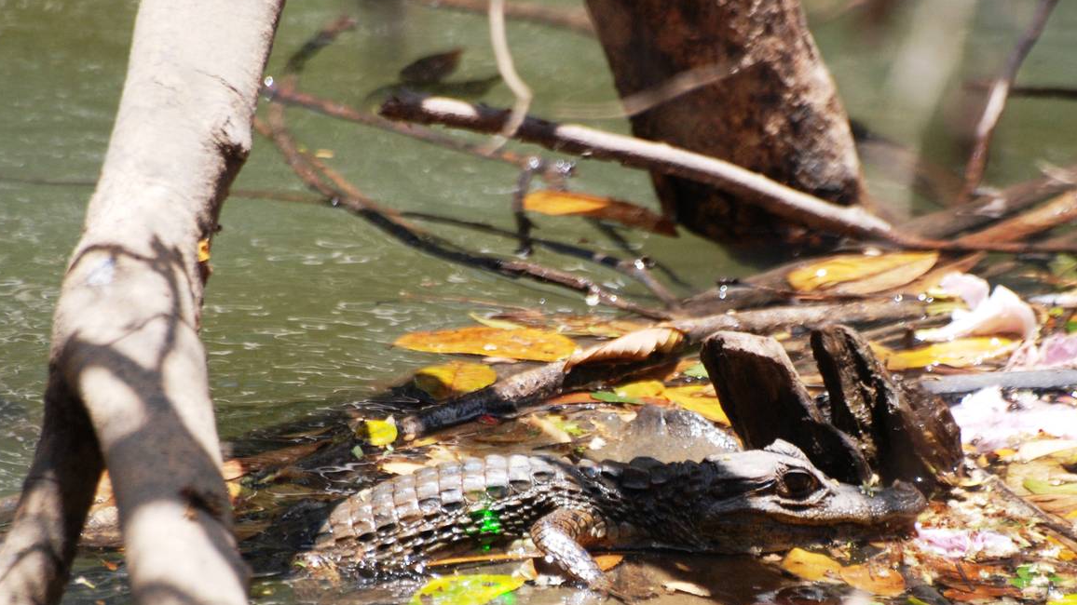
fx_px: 18646
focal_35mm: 653
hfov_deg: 3.3
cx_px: 690
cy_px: 439
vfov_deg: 1.9
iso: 400
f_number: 5.6
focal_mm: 300
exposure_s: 1/640
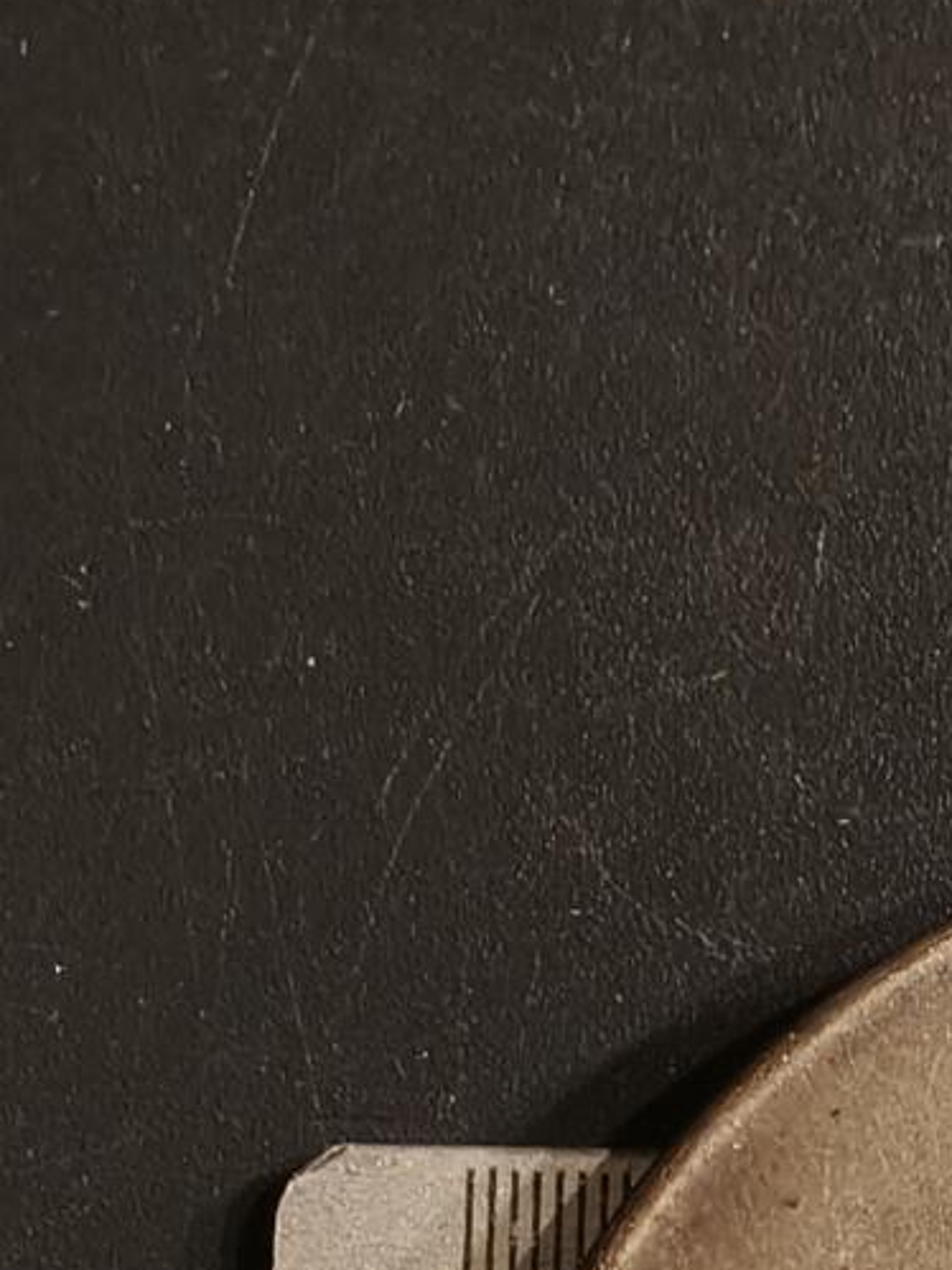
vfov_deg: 19.6
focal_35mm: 83
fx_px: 3045
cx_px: 1576
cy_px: 2051
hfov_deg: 15.8
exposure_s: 1/100
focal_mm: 2.32
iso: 200
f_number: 2
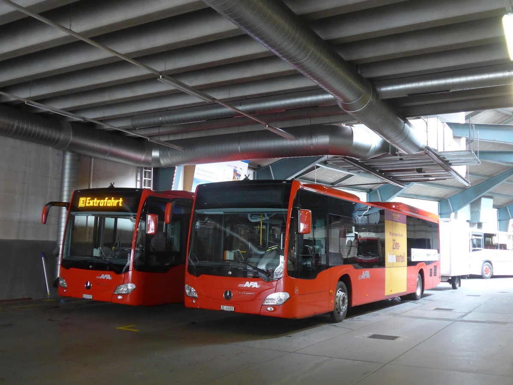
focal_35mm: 36
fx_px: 534
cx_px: 256
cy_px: 192
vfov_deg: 39.7
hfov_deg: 51.4
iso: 800
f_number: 2.4
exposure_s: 1/50
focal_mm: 7.5
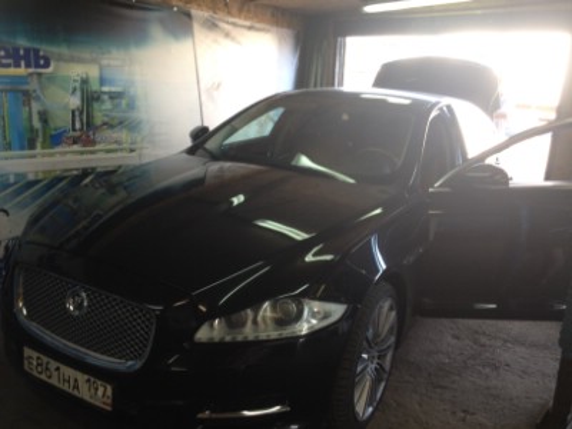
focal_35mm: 35
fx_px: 578
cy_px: 214
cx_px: 286
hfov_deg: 52.6
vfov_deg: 40.7
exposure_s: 1/40
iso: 50
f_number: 2.4
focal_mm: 4.28
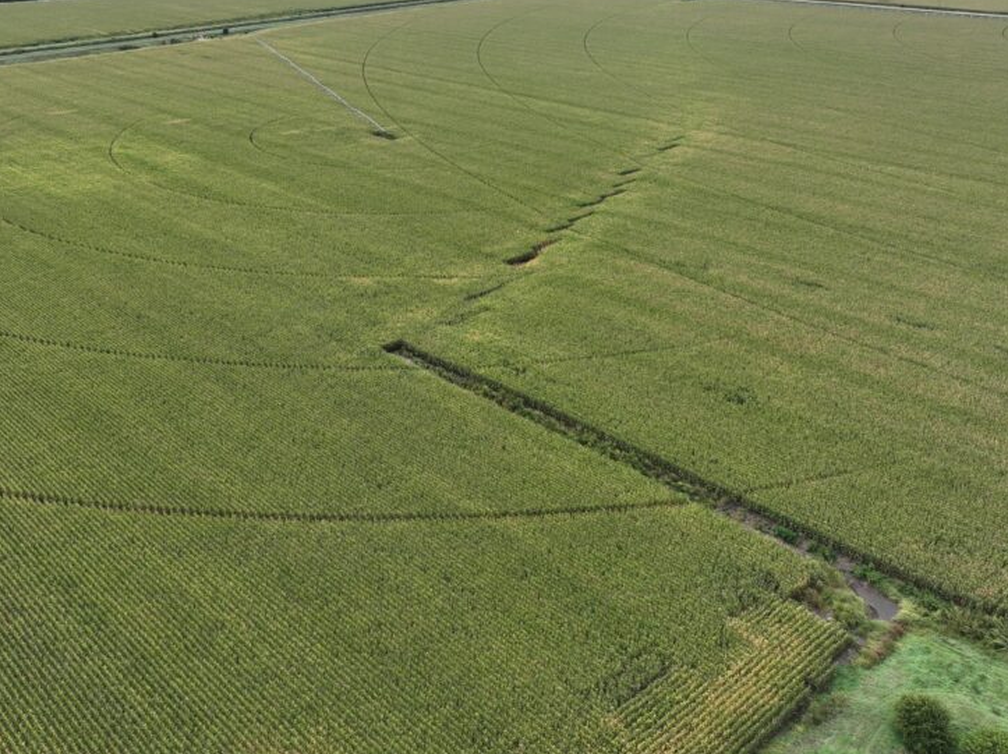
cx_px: 390
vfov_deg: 41.7
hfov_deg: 53.5
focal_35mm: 34
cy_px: 330
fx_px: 989
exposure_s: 1/1600
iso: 230
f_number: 2.8
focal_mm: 12.29
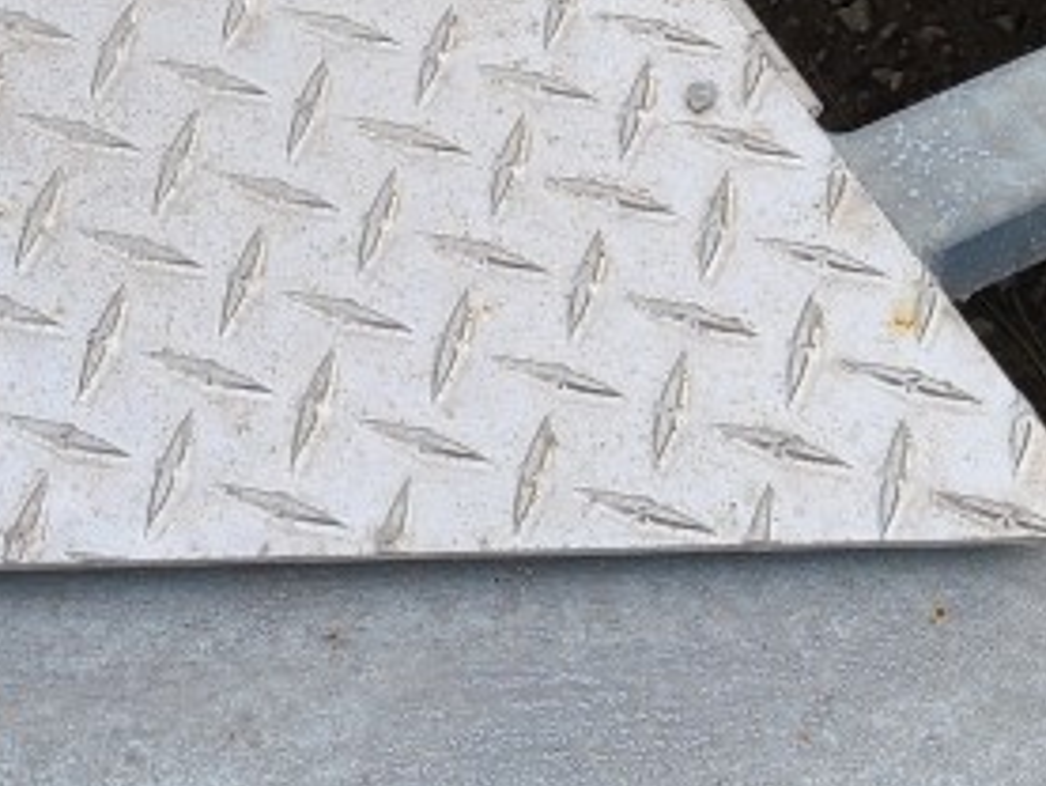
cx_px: 329
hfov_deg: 20.3
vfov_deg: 14.8
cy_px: -223
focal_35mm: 96
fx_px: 2902
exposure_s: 1/1864
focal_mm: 5.4
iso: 40
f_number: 1.8
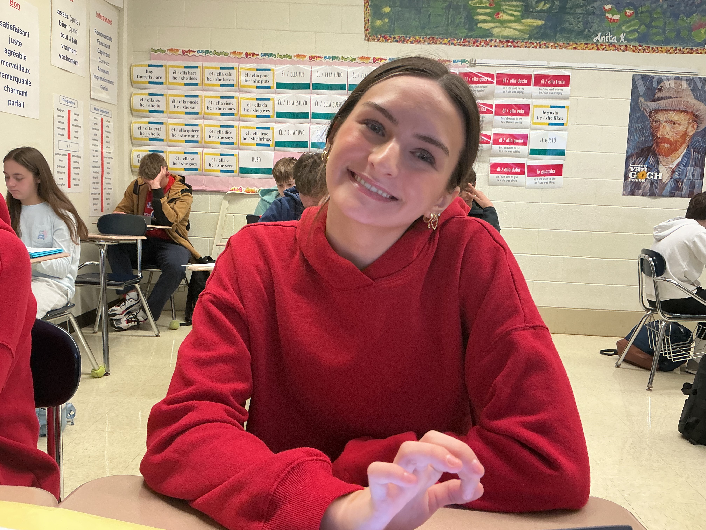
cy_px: 265
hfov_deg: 61.7
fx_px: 591
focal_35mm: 29
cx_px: 353
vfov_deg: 48.2
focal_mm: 3
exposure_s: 1/60
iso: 100
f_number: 1.8
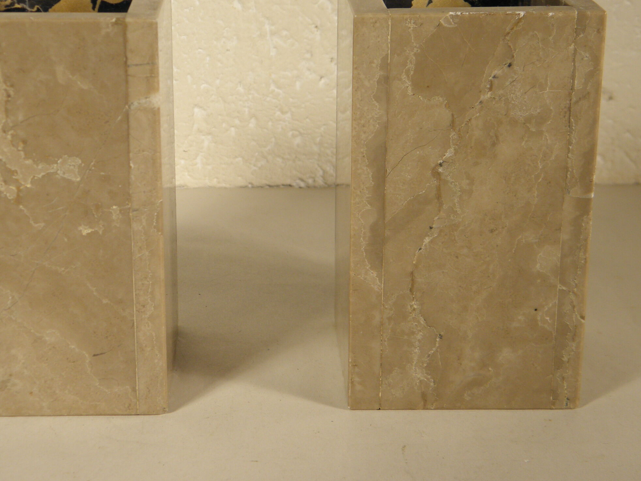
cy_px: 199
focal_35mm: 77
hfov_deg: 25.3
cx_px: 266
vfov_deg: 19.1
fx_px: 1426
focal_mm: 10.6
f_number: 4.1
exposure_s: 1/60
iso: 100
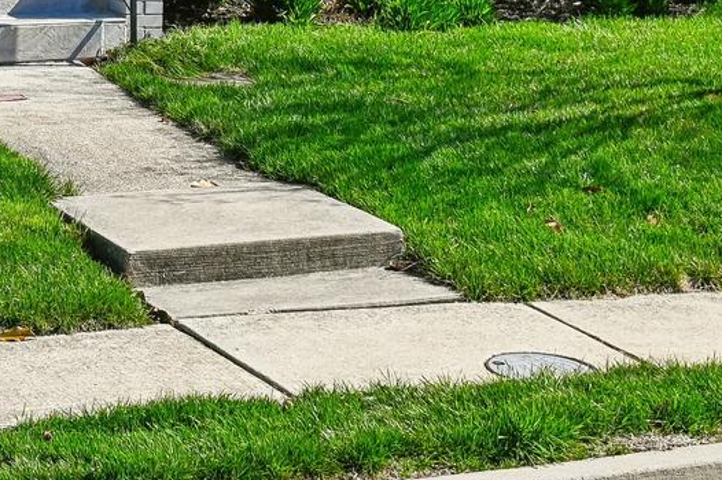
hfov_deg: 17.0
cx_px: -237
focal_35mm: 113
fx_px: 2265
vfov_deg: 11.1
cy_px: -443
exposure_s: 1/400
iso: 100
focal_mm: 29
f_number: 7.1
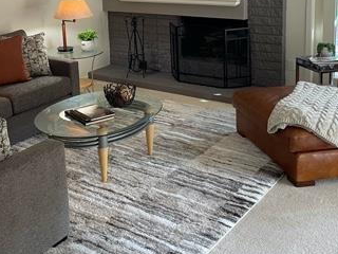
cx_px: 98
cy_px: 36
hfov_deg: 36.2
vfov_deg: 27.2
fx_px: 508
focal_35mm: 52
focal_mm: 4.2
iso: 160
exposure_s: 1/60
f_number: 1.6
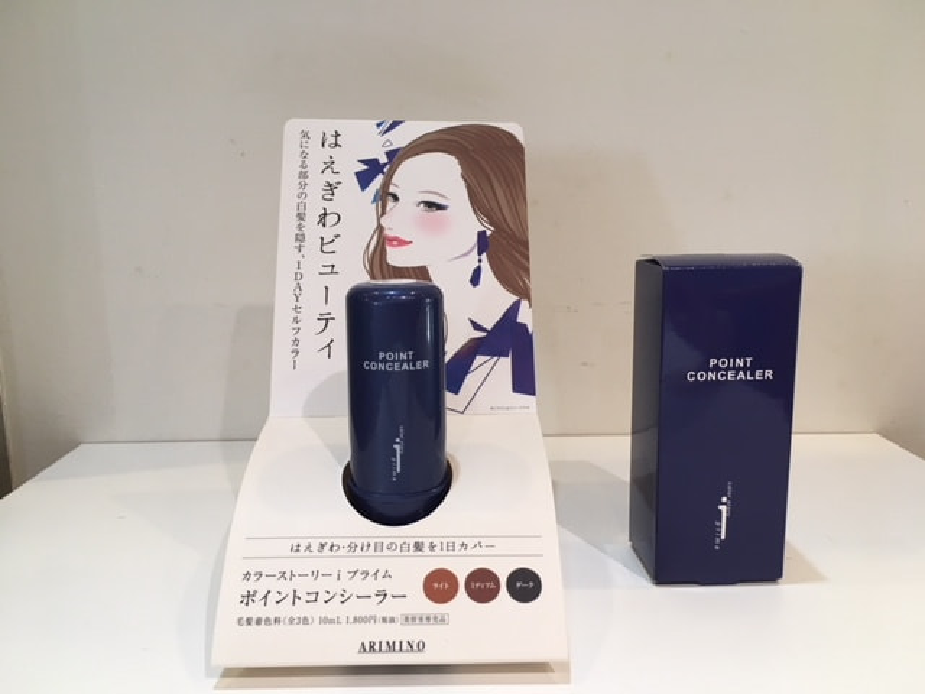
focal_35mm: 29
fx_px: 775
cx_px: 462
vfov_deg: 48.2
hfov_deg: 61.7
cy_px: 347
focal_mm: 4.15
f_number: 2.2
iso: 100
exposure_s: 1/33
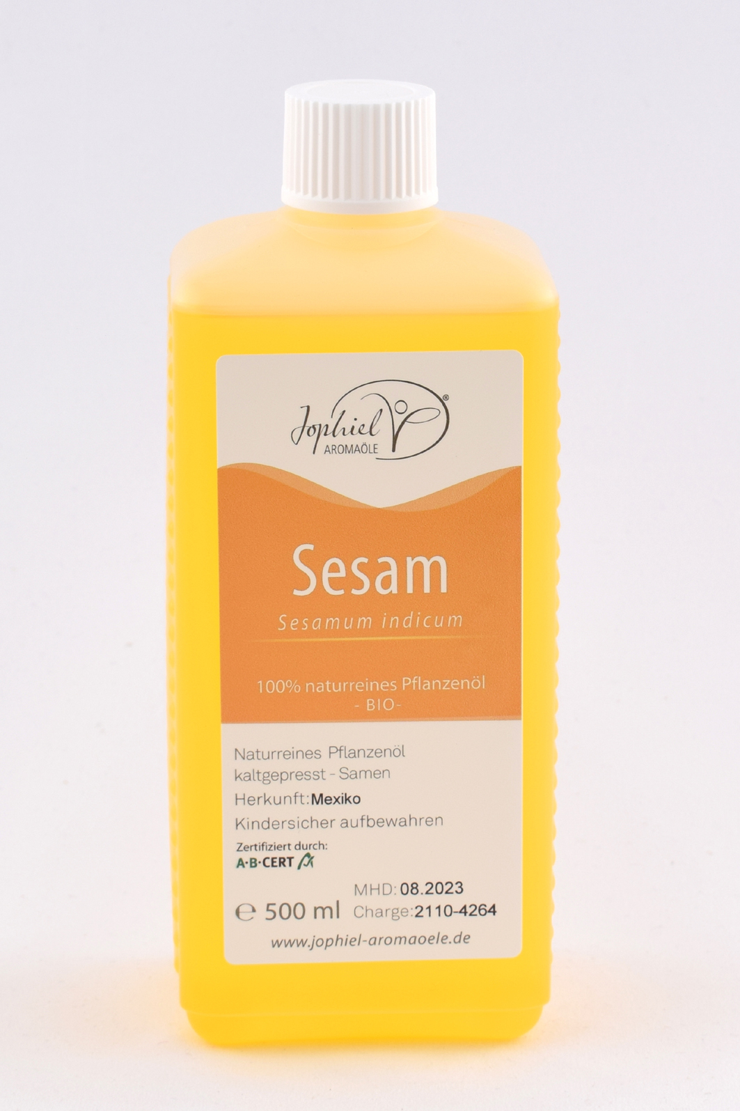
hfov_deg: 21.6
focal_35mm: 63
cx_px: 370
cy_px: 556
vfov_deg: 31.9
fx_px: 1943
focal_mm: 42
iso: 100
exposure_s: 1/100
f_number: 9
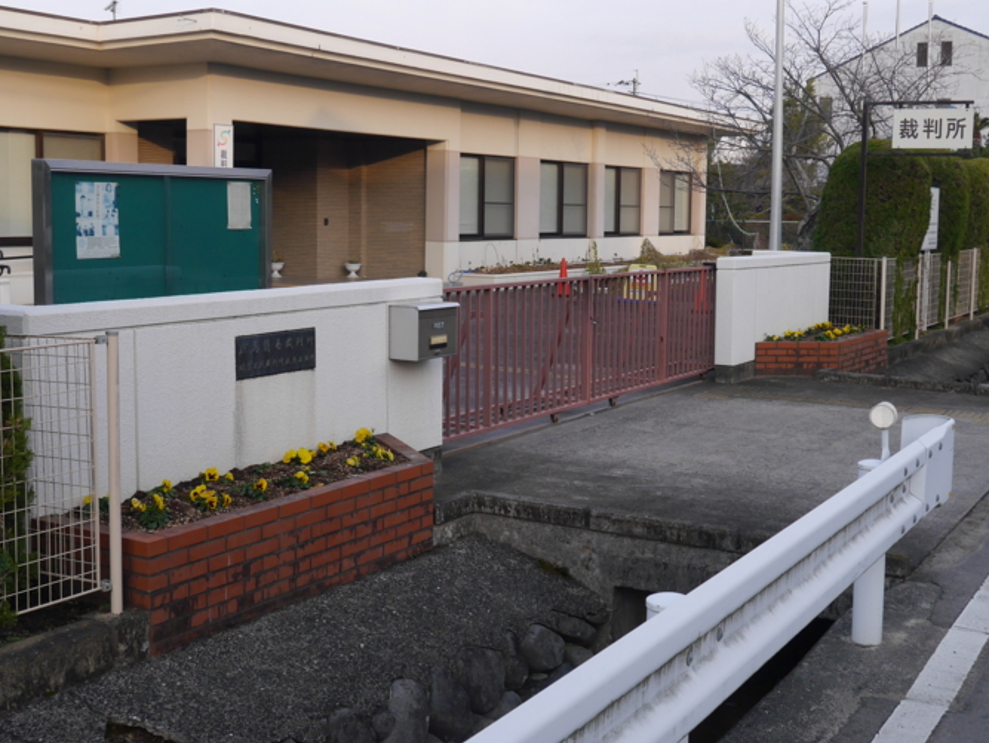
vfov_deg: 33.6
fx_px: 1229
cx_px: 500
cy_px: 327
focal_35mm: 43
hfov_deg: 43.8
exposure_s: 1/200
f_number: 5
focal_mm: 14
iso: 160
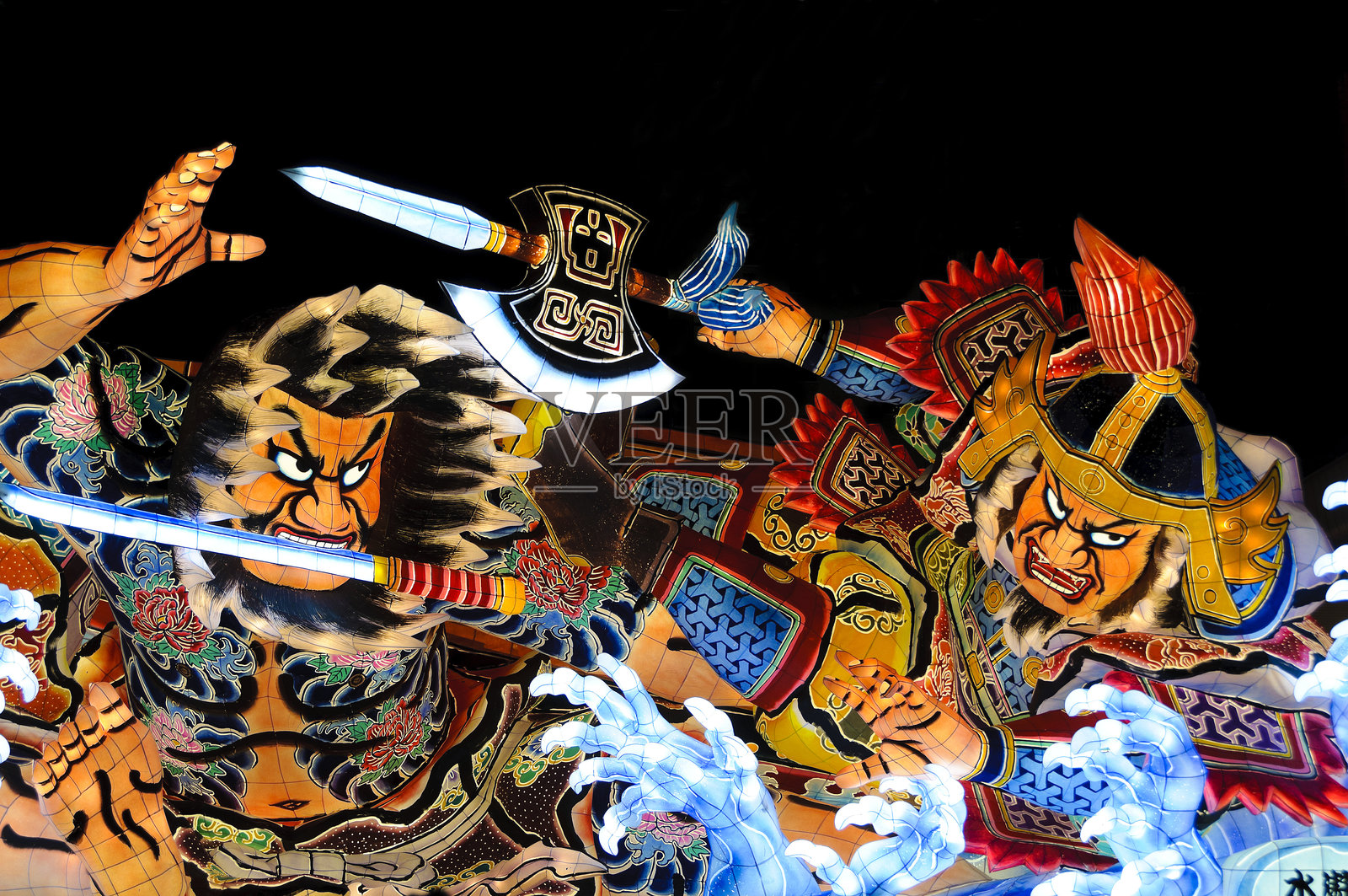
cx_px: 674
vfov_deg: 21.5
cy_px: 448
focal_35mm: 63
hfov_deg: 31.9
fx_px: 2356
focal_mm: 42
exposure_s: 1/25
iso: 200
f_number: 7.1
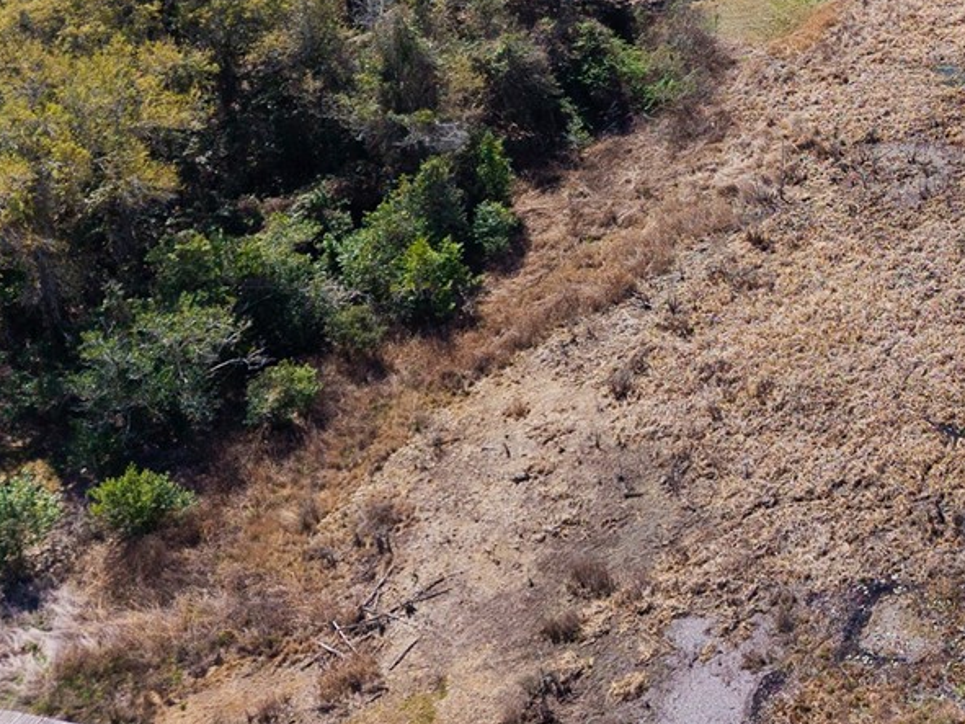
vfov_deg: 20.6
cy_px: -219
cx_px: 1213
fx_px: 1812
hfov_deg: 26.0
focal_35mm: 65
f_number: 1.8
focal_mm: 8.67
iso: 270
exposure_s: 1/5000
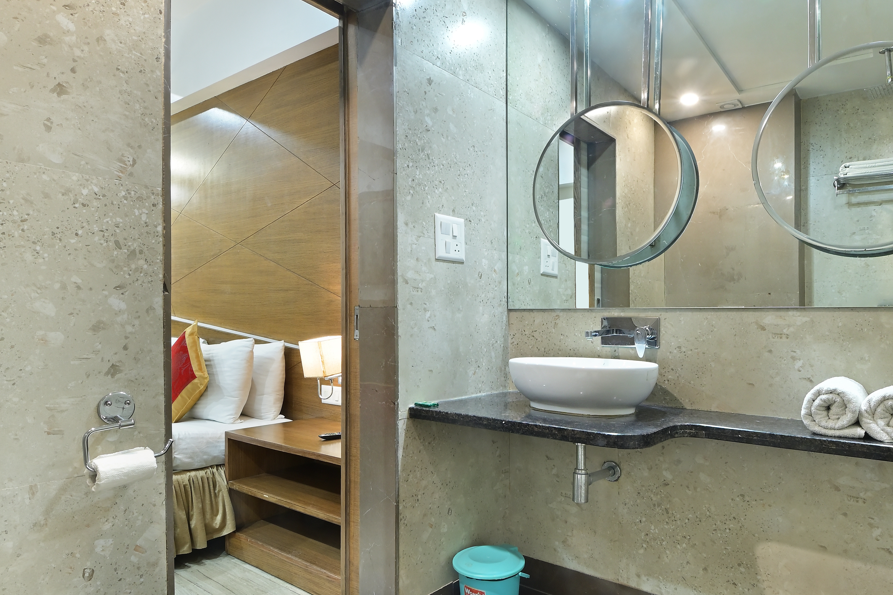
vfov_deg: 31.2
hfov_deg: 45.4
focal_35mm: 43
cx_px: 492
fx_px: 1067
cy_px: 315
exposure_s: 6
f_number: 14
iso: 400
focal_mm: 24
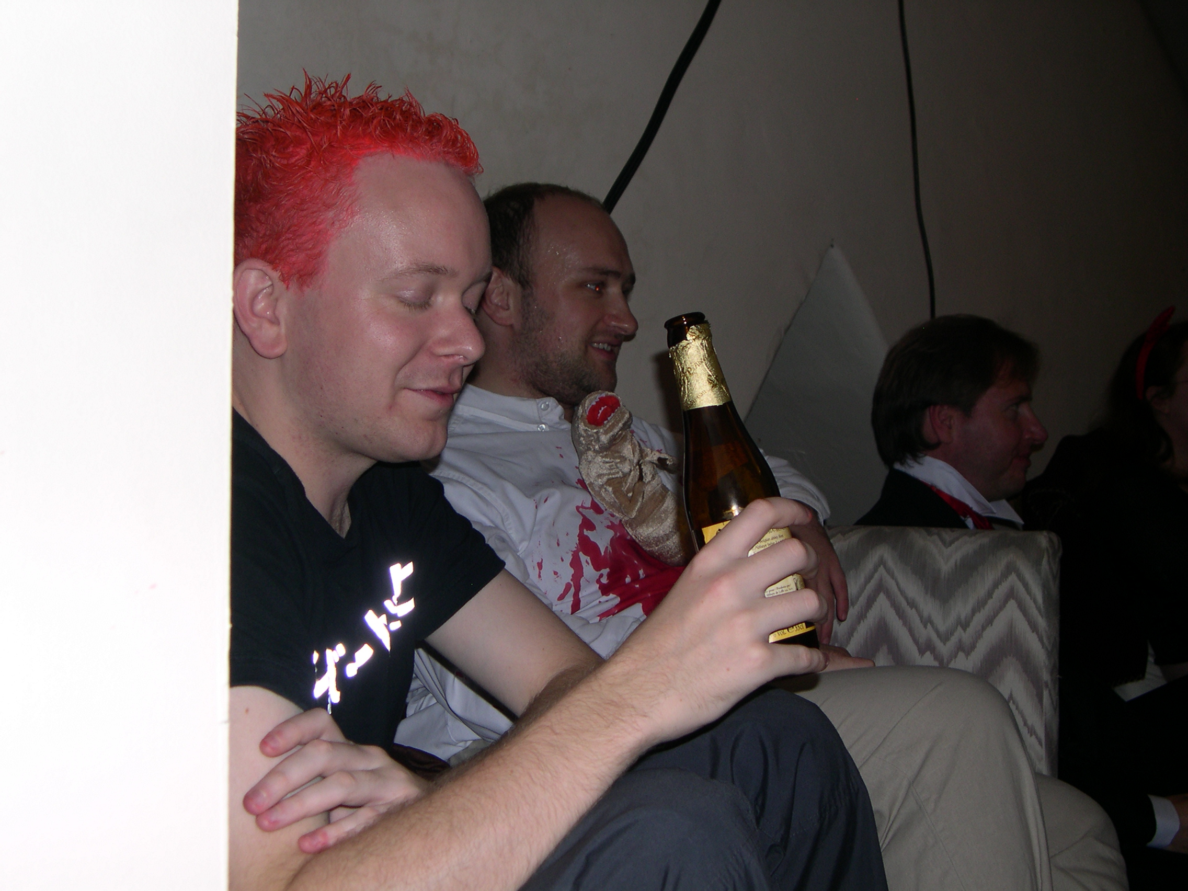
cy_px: 446
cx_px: 594
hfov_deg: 36.8
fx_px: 1785
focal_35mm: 52
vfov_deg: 28.0
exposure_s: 1/60
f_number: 3.2
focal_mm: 11.1
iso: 100
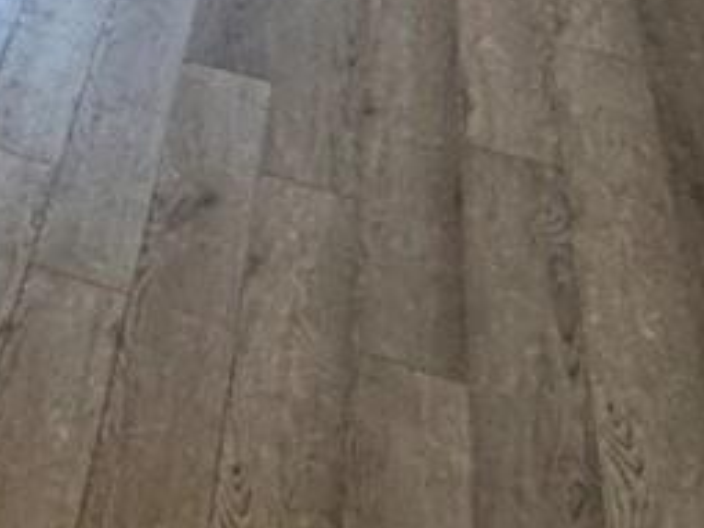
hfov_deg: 17.4
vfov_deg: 14.0
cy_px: -553
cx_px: -613
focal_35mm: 88
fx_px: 1789
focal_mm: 2.22
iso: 160
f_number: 2.2
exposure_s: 1/60
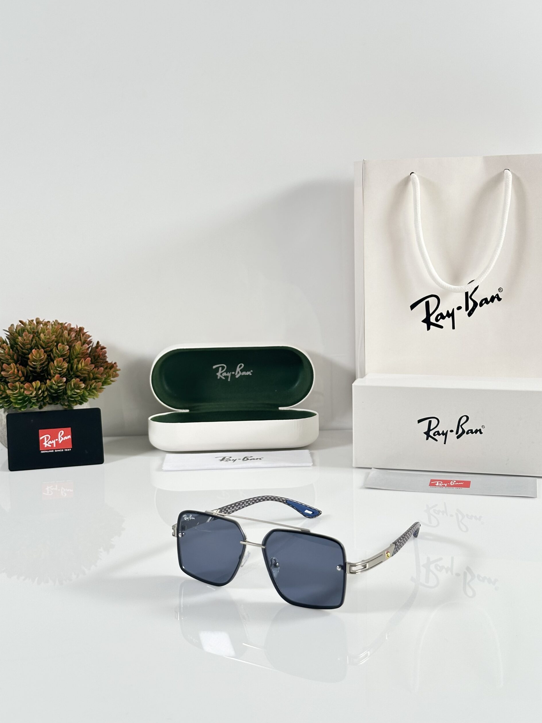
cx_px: 276
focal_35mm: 49
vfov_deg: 38.9
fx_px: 1023
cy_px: 357
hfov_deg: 29.7
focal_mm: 6.86
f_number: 1.78
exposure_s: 1/111
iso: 80
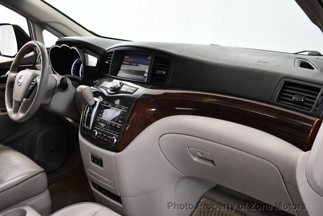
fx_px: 323
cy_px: 108
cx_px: 162
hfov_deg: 53.1
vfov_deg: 36.9
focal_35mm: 36
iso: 2000
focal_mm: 18
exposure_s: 1/125
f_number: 3.5
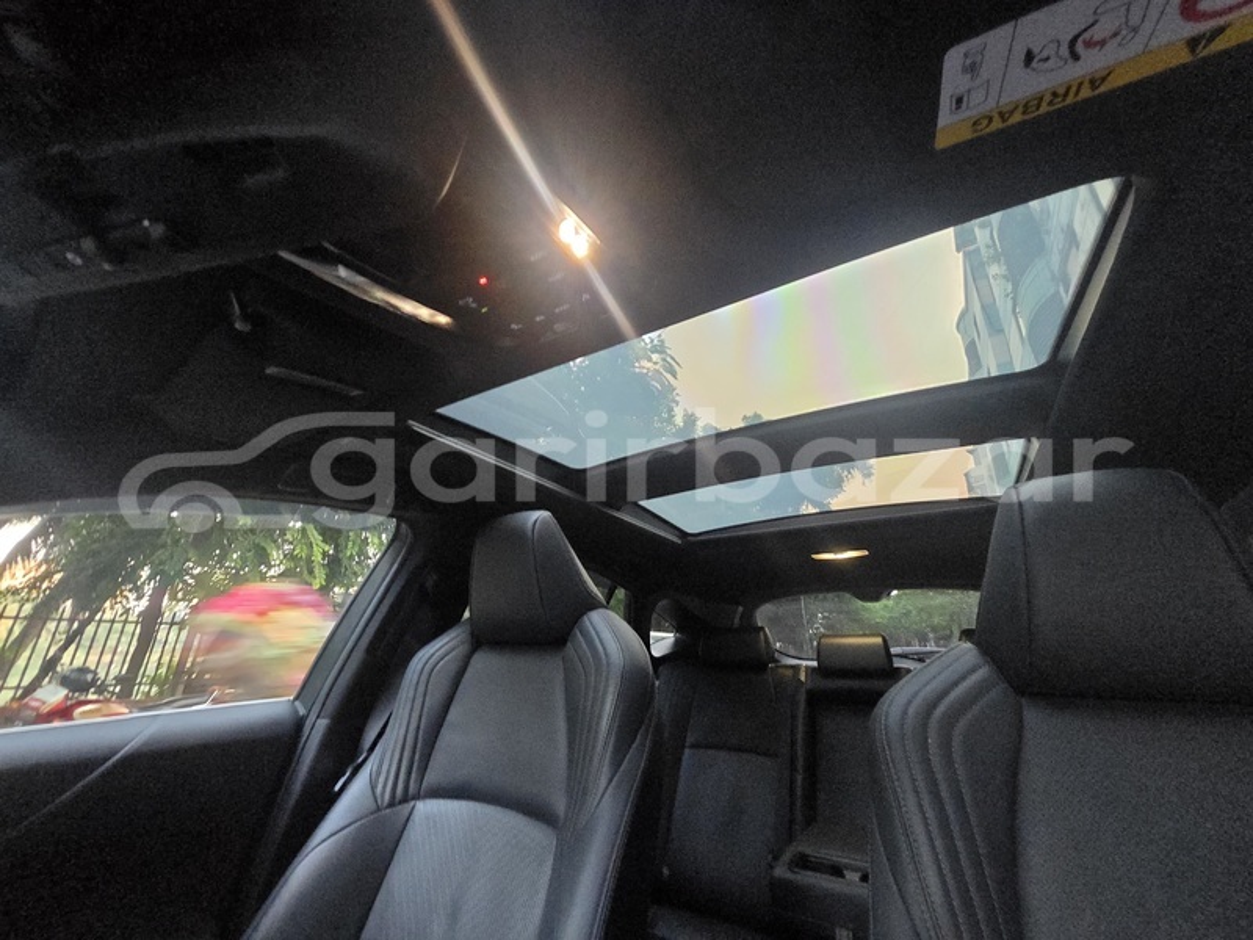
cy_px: 470
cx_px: 626
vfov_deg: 89.9
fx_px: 471
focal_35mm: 13
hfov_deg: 106.2
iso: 1000
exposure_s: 1/50
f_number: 2.2
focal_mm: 1.7
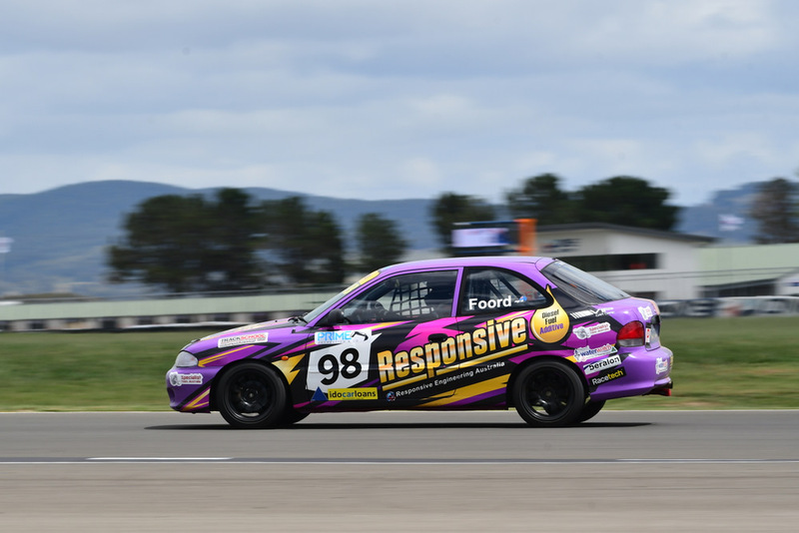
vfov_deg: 4.6
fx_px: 6660
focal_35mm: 300
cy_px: 266
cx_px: 400
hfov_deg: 6.9
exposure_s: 1/250
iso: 160
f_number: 11
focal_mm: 200
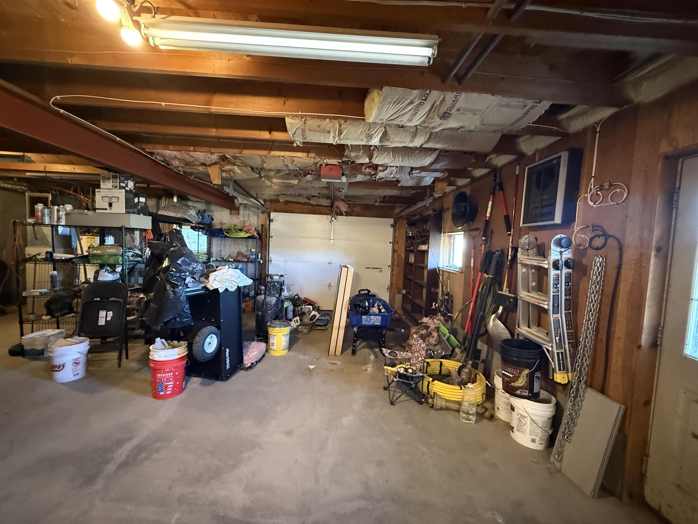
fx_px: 282
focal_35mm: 14
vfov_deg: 85.7
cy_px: 262
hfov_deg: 102.1
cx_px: 349
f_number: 2.2
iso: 1250
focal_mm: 2.22
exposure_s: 1/40
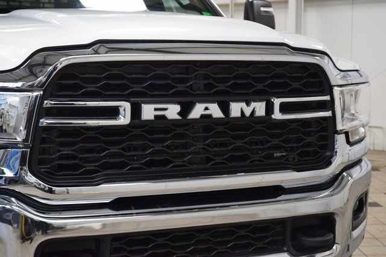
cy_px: 128
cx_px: 193
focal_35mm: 66
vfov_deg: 20.6
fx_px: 708
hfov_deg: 30.5
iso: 1600
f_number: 5
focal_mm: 44
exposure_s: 1/60
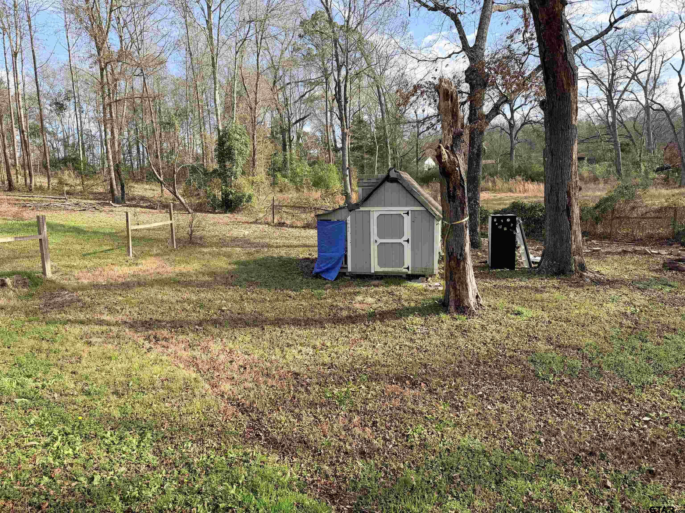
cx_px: 342
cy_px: 256
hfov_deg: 71.6
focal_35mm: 24
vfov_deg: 56.8
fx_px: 475
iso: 100
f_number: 1.78
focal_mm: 6.76
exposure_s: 1/1855
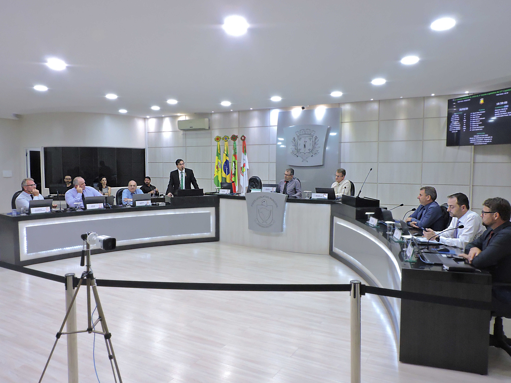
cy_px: 192
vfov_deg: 56.8
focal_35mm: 24
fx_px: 354
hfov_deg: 71.6
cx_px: 256
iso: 800
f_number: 4.7
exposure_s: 1/25
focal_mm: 4.3
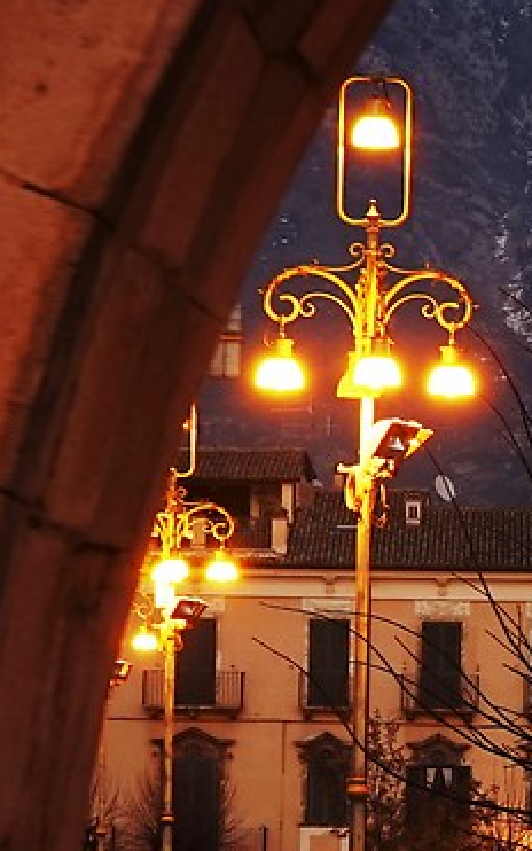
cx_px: 1426
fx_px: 5357
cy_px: 616
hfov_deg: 5.4
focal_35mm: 231
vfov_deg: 9.1
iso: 50
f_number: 4
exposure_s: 1/3
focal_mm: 35
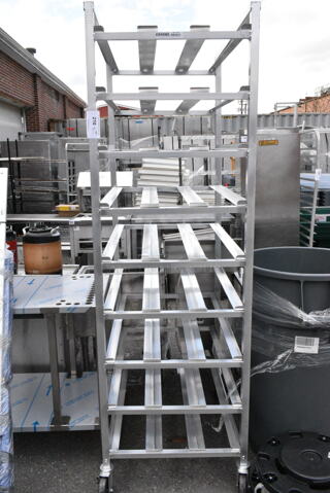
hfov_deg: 41.8
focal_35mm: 32
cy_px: 246
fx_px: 432
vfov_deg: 59.5
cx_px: 165
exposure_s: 1/1000
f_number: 16
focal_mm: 21
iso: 6400
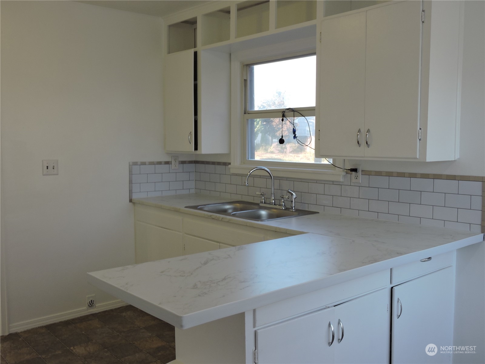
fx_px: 490
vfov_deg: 40.7
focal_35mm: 35
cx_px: 242
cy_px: 182
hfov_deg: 52.6
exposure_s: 1/30
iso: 100
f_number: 3.8
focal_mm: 6.3
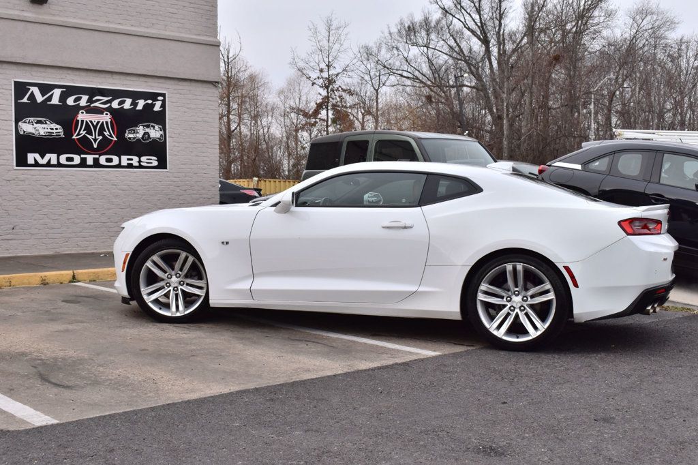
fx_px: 872
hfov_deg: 43.6
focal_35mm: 45
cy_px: 232
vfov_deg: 29.8
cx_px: 349
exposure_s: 1/320
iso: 400
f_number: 10
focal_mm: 30
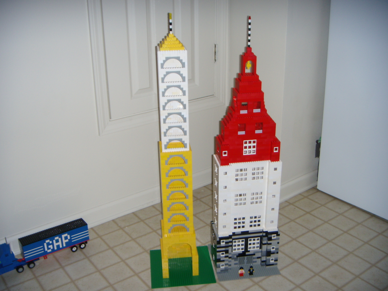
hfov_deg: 49.0
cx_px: 194
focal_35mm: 38
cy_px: 146
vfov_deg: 37.7
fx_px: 426
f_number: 3.5
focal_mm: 6.4
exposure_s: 1/60.2
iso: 75
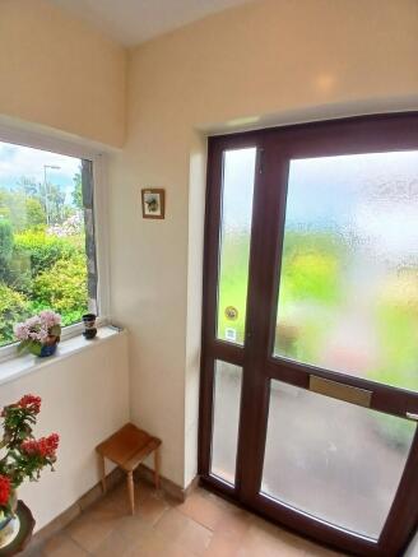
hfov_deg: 74.8
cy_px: 278
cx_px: 209
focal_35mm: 17
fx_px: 274
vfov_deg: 91.0
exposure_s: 1/119
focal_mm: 1.4
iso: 50
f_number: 2.2
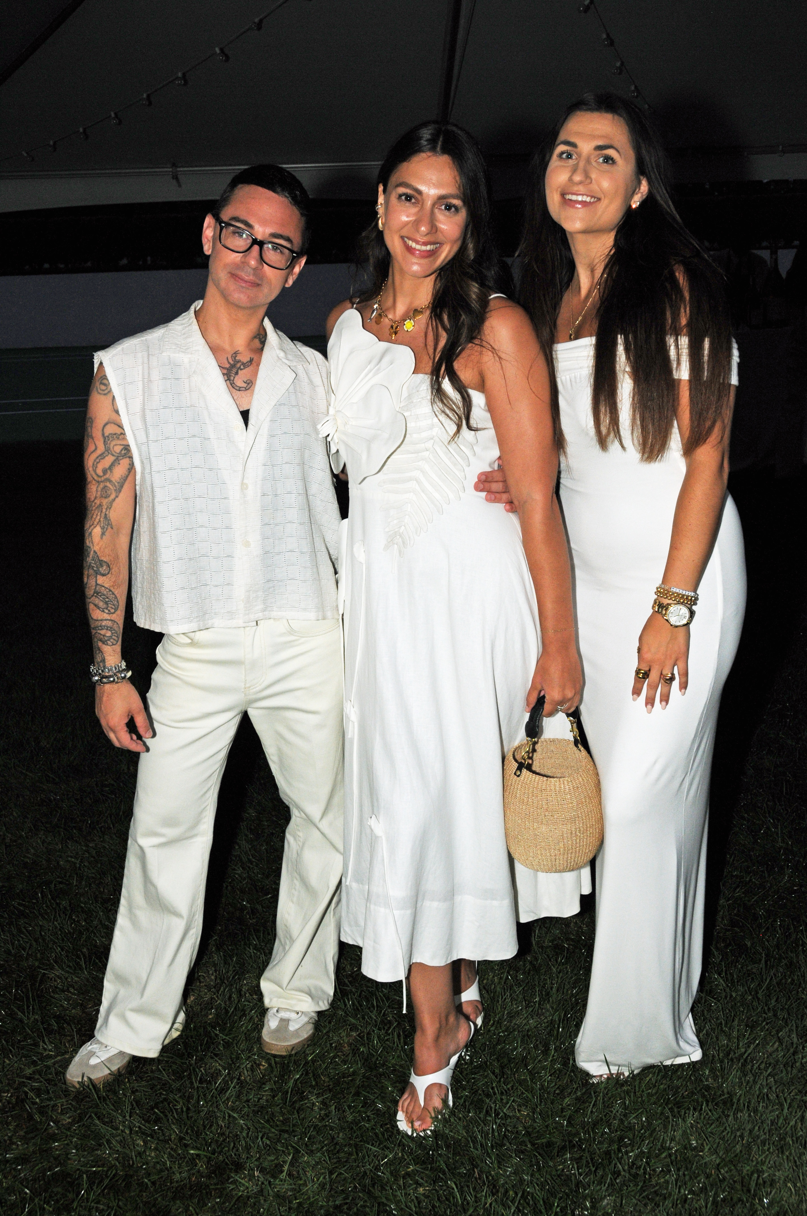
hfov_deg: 36.8
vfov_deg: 53.2
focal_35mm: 36
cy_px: 608
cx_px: 404
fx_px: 1214
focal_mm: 24
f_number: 8
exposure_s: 1/60
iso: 500
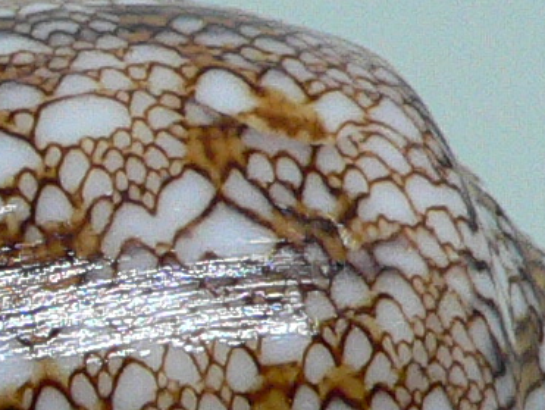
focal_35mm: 190
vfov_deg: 7.7
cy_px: 617
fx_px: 2994
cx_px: -373
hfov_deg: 9.9
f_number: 2.8
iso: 200
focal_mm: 4.6
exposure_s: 1/50
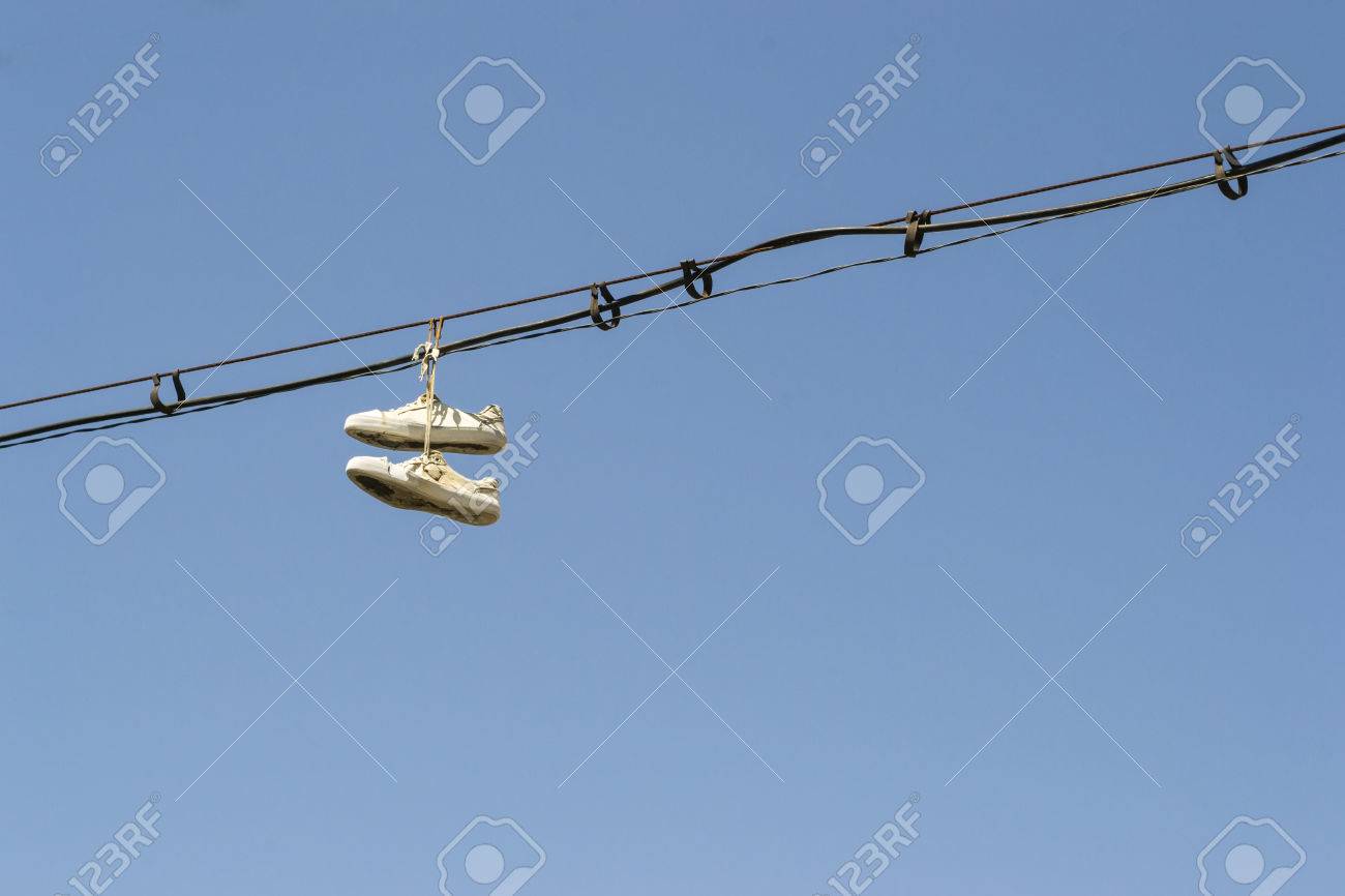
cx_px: 672
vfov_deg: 16.5
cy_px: 448
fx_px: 3081
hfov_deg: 24.6
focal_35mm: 82
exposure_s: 1/500
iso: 320
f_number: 11
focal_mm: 55
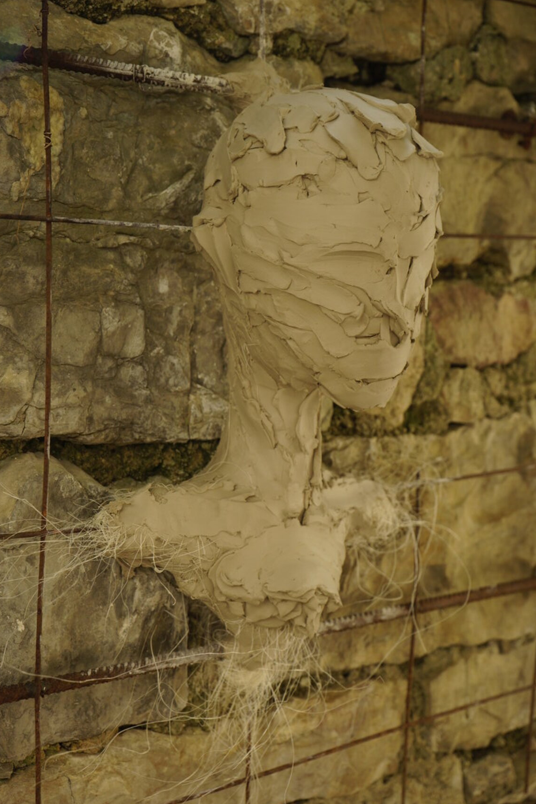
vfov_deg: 35.0
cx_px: 278
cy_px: 386
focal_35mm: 57
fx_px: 1273
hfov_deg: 23.8
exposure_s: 1/100
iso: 400
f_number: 5.6
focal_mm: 54
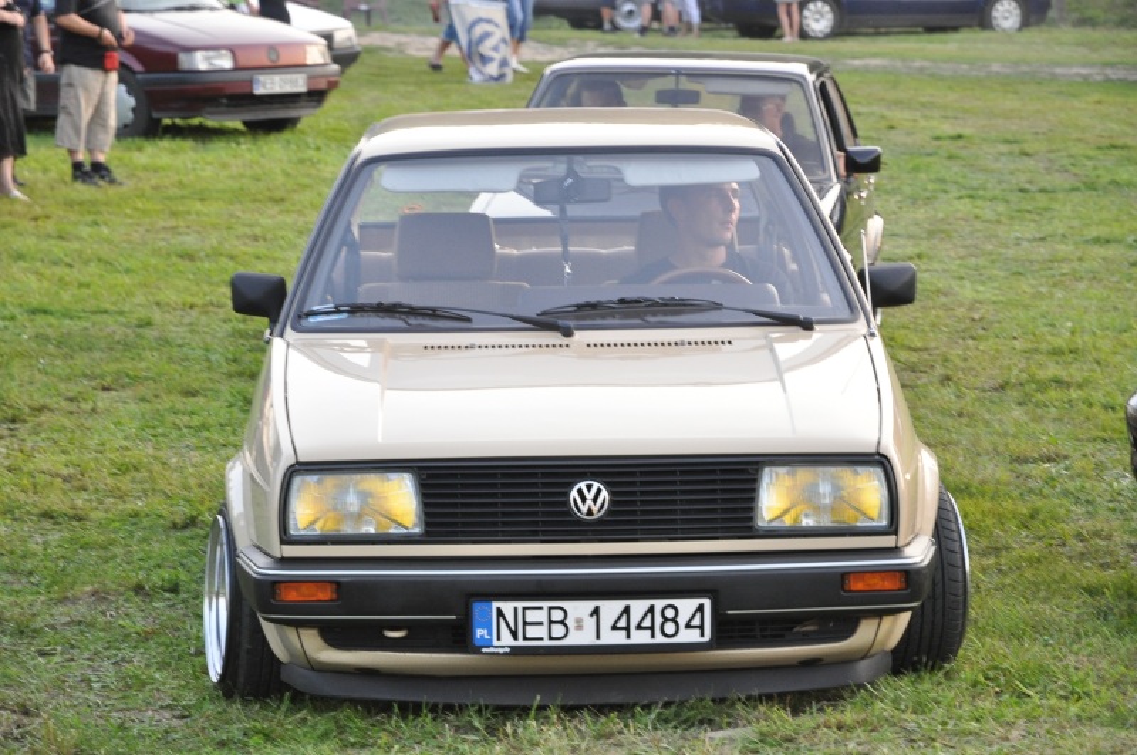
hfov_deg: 16.1
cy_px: 378
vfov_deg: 10.7
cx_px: 568
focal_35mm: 128
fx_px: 4021
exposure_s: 1/125
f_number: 5.6
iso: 800
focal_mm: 85
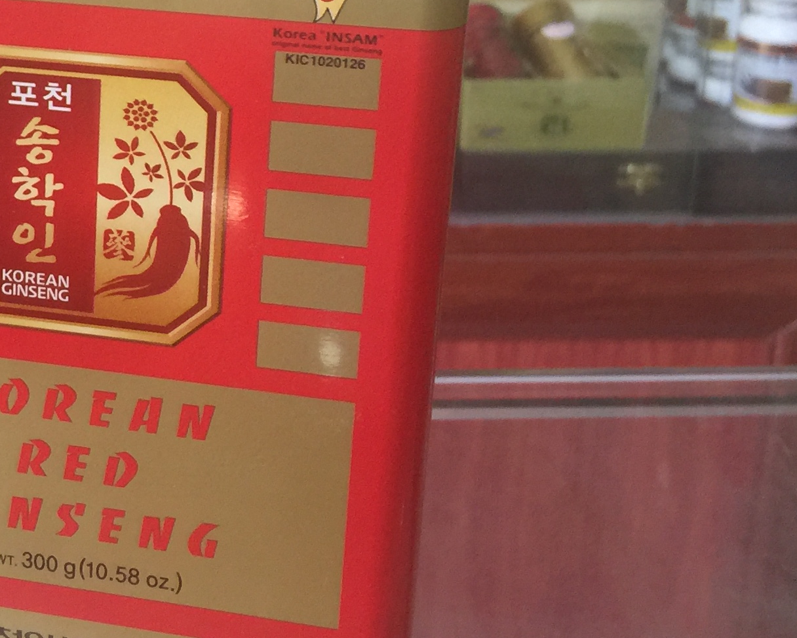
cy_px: 0
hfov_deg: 23.6
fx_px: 1793
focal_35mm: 76
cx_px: -58
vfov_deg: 19.6
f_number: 2.2
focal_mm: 4.15
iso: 64
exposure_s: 1/17
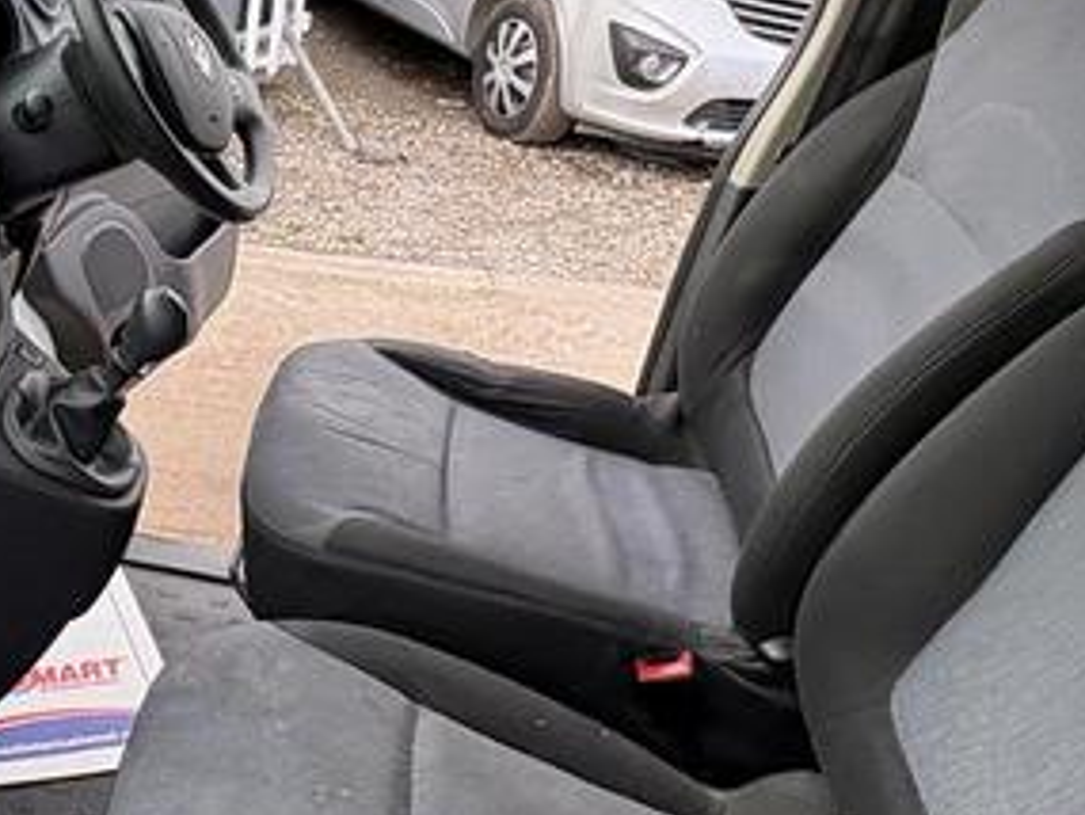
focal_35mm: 44
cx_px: 8
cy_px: 255
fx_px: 1380
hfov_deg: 38.3
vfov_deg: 32.6
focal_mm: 2.22
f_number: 2.2
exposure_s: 1/194
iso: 50
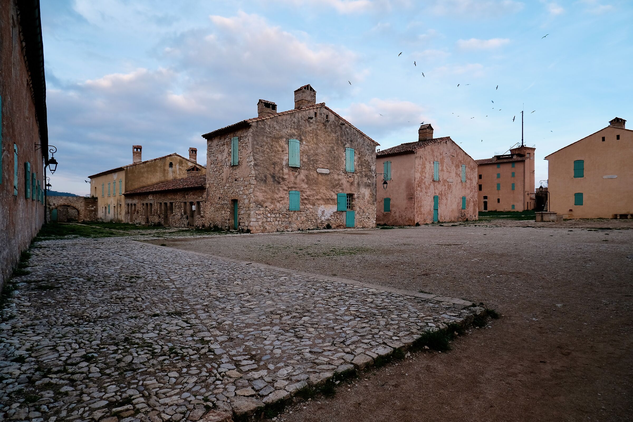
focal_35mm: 23
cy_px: 211
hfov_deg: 76.1
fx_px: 404
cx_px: 316
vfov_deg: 55.1
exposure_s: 1/180
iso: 320
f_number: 5.6
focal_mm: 15
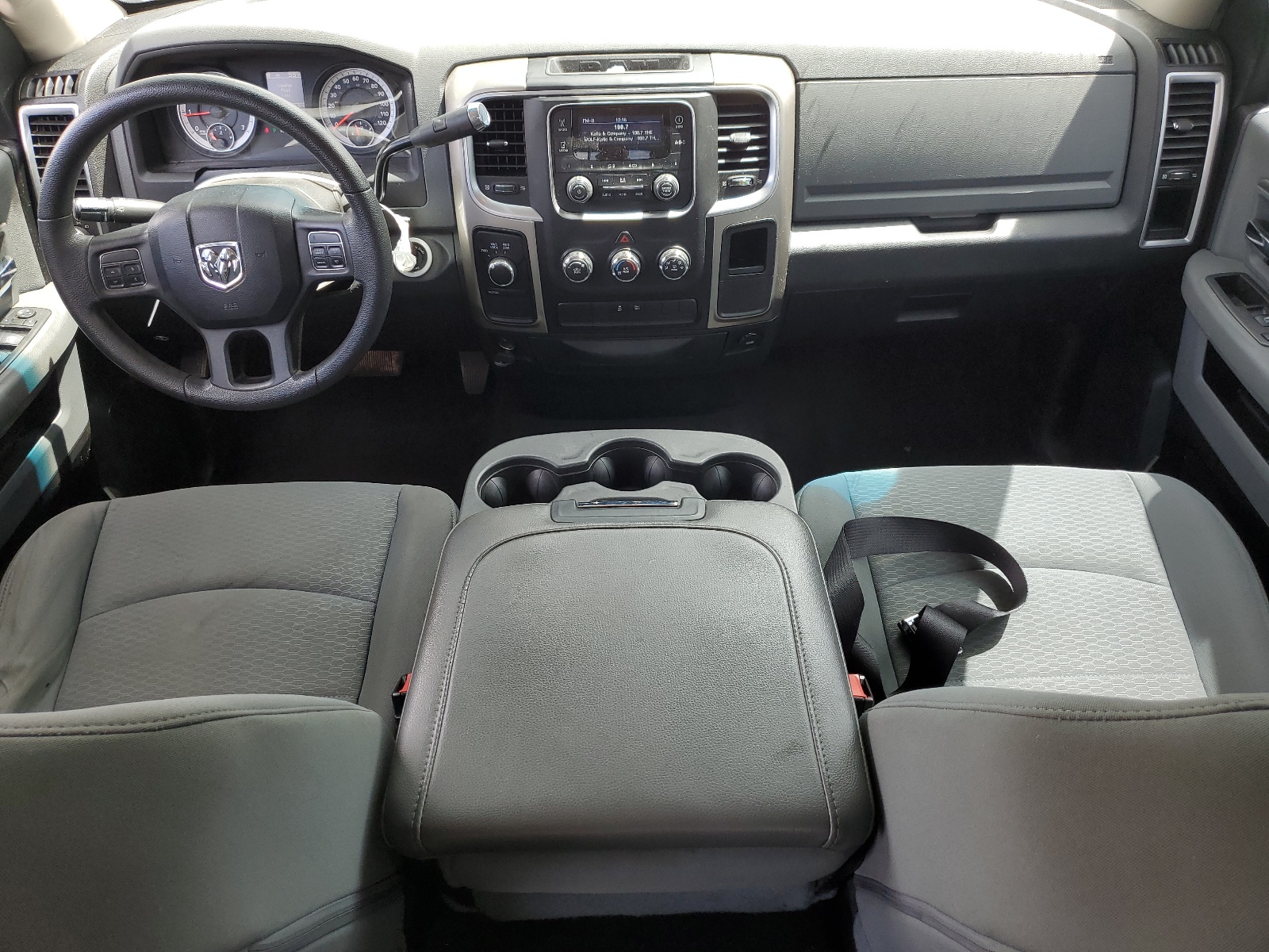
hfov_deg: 67.3
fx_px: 953
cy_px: 476
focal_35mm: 26
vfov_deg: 53.1
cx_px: 634
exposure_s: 1/152
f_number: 1.5
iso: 50
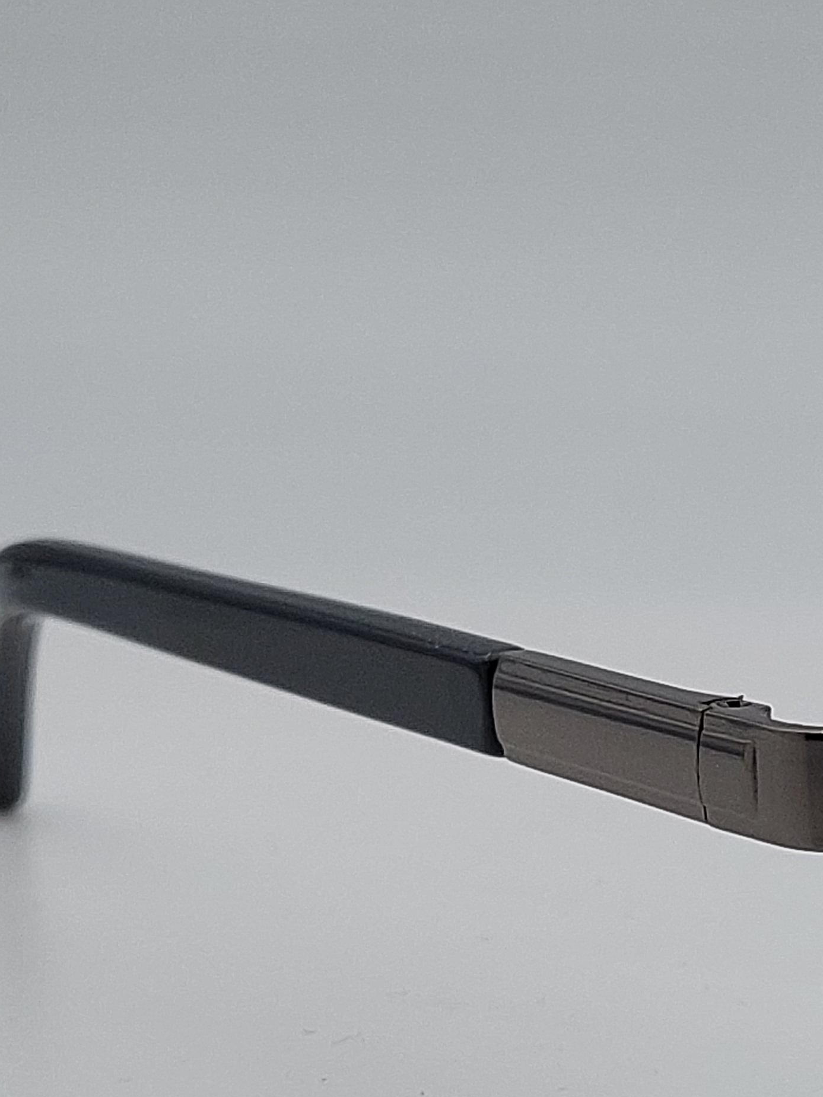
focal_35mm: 60
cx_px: 1186
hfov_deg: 21.1
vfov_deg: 32.1
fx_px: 1902
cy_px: 648
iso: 40
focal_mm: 5.23
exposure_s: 1/1708
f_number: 1.8
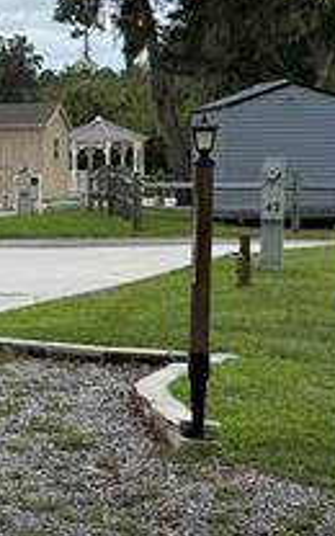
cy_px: 209
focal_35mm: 125
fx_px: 1826
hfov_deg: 8.8
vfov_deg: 16.7
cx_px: -624
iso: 80
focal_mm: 6.76
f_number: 1.78
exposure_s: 1/4167
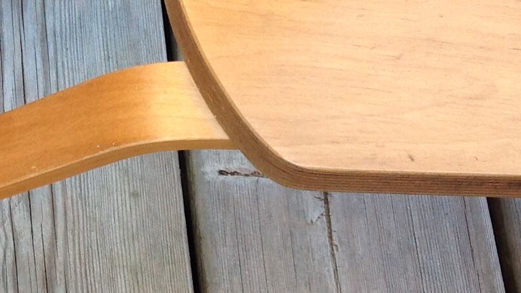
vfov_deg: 9.8
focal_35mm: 123
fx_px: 1699
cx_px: -163
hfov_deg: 16.4
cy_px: -18
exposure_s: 1/166
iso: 50
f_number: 2.4
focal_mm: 4.28
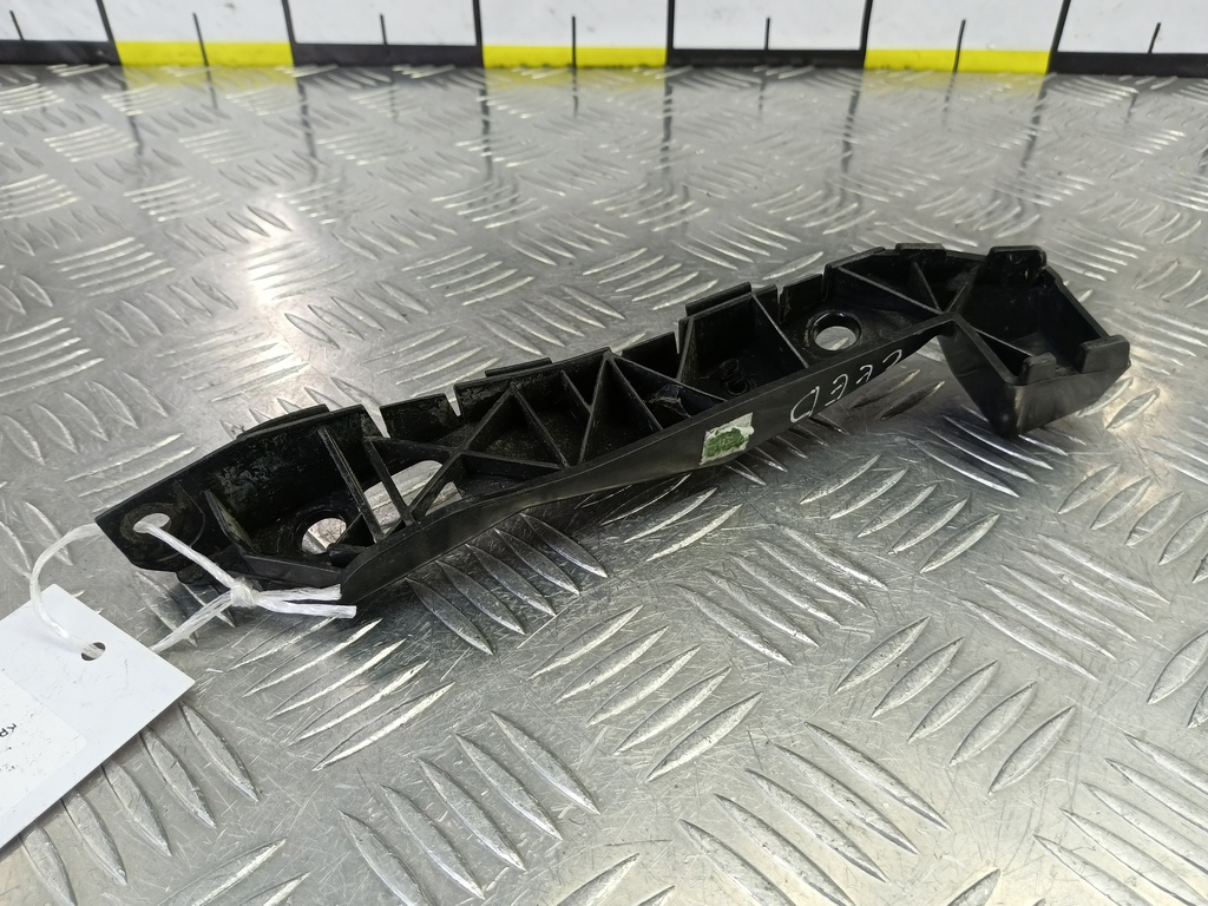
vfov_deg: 58.9
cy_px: 453
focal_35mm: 23
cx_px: 604
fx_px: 803
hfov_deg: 73.9
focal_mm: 4.11
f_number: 1.6
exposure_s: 1/50
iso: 138
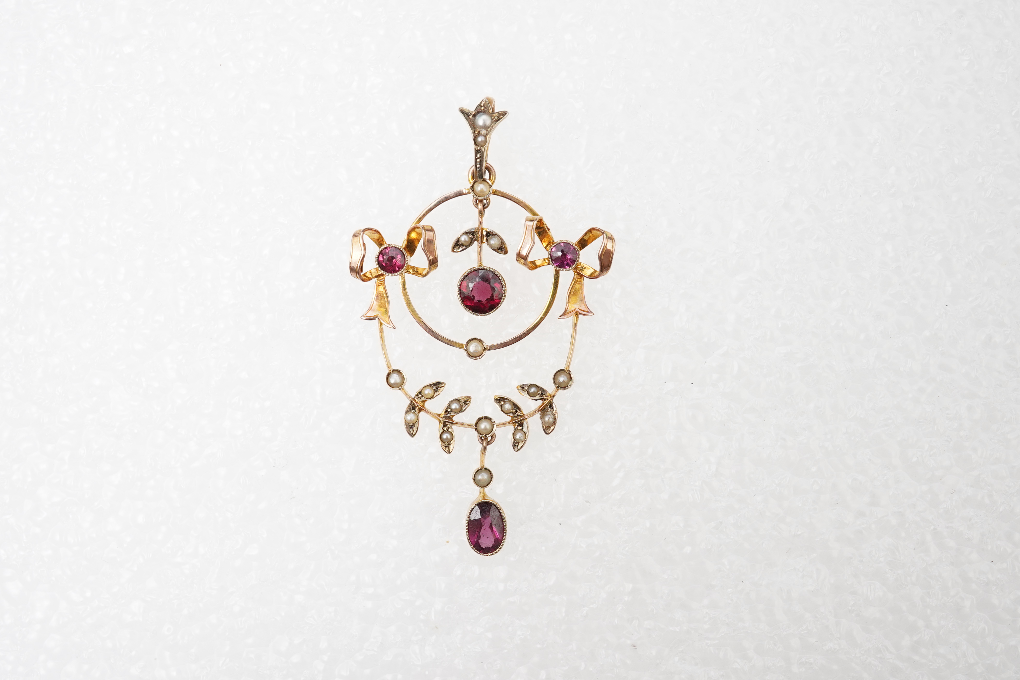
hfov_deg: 43.6
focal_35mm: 45
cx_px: 510
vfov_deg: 29.9
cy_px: 340
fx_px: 1275
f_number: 16
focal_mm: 30
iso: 640
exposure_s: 1/125
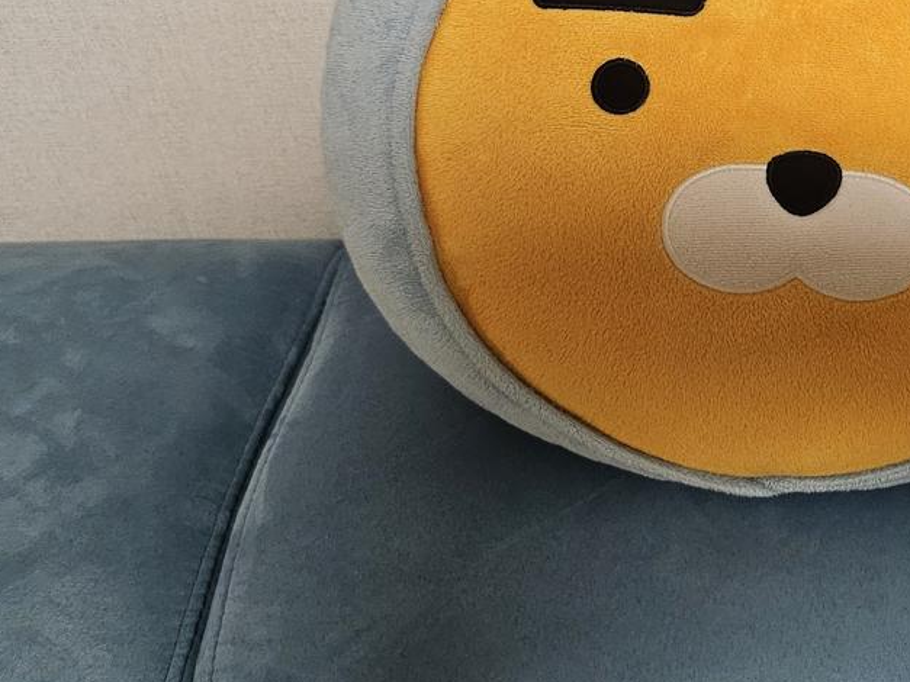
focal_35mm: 49
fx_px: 1288
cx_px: 826
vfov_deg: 28.8
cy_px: 109
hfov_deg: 36.4
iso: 640
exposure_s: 1/120
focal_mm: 5
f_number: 1.8
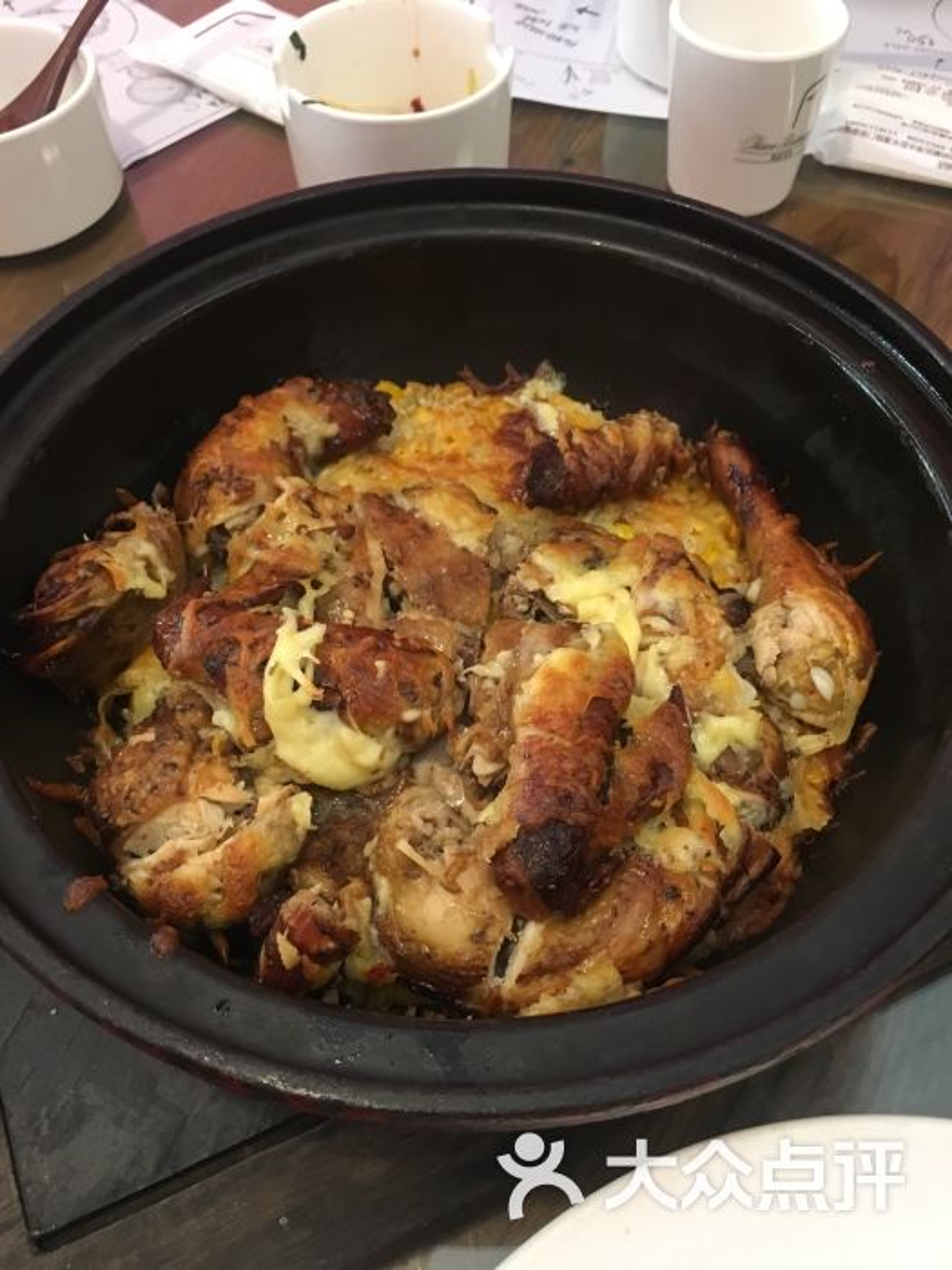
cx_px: 476
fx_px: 1063
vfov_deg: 61.7
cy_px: 635
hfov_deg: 48.2
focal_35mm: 29
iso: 200
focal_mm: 4.15
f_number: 2.2
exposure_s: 1/25
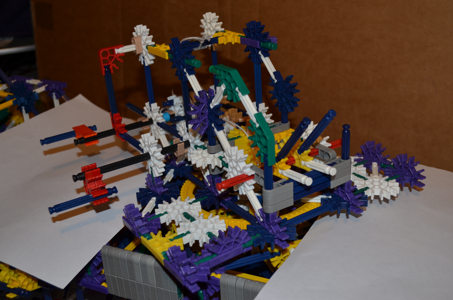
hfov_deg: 46.5
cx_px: 226
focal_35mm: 42
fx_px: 527
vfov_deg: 31.8
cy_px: 150
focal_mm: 28
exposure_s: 1/30
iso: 200
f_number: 5.6
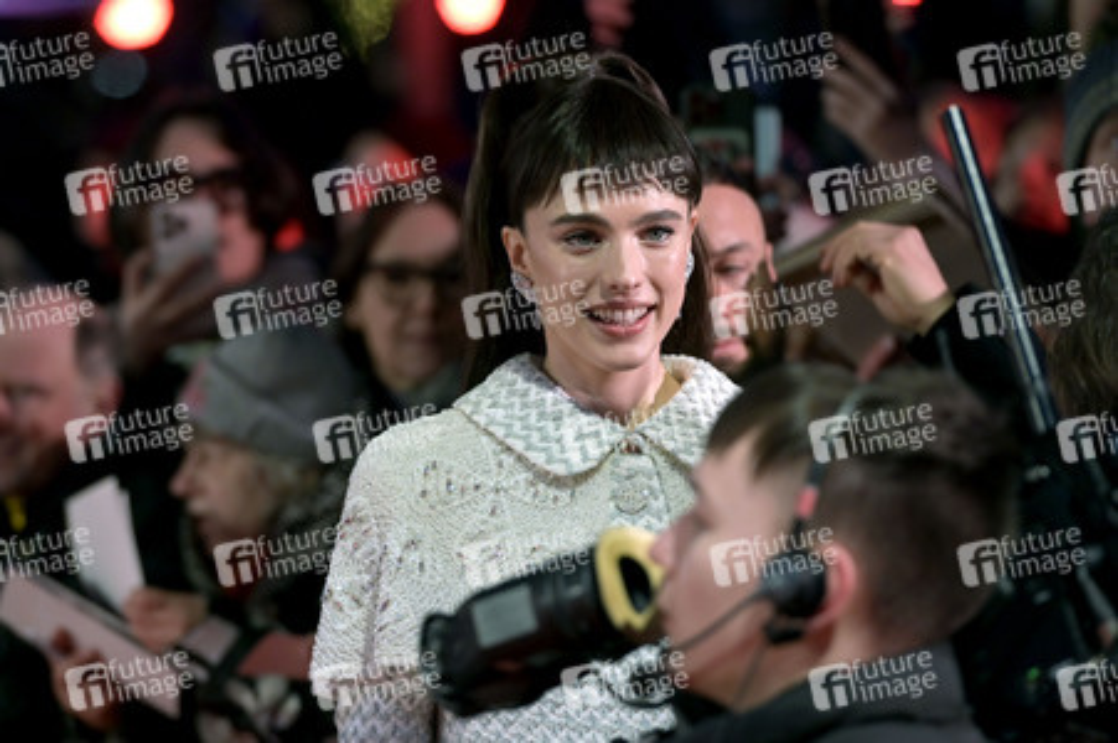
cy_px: 372
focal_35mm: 200
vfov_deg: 6.9
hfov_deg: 10.3
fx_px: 6206
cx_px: 559
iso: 2000
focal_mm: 200
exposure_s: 1/320
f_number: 4
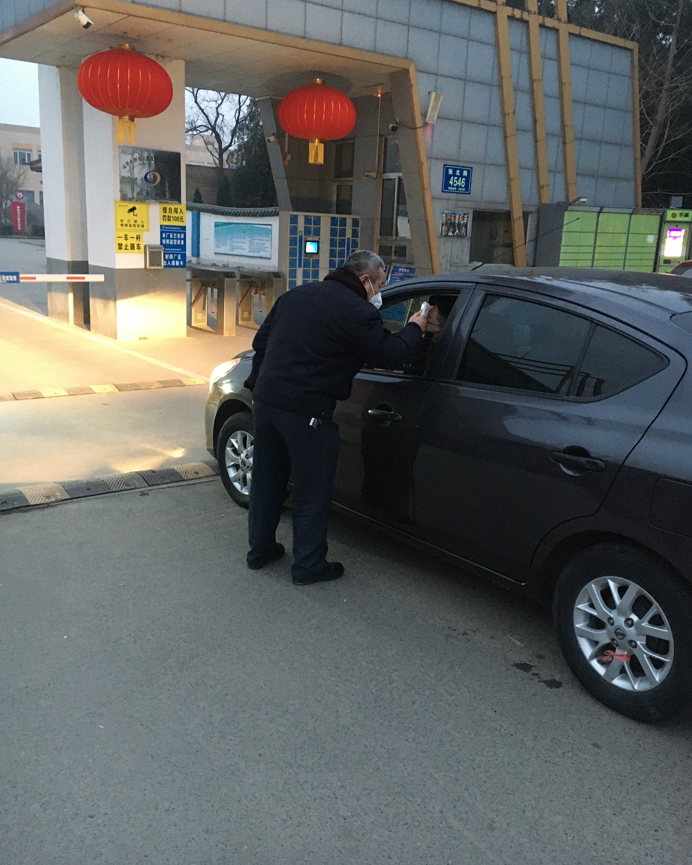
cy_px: 408
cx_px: 350
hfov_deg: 47.1
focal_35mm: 31
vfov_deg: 57.2
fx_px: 794
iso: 400
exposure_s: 1/17
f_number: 2.2
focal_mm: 4.15
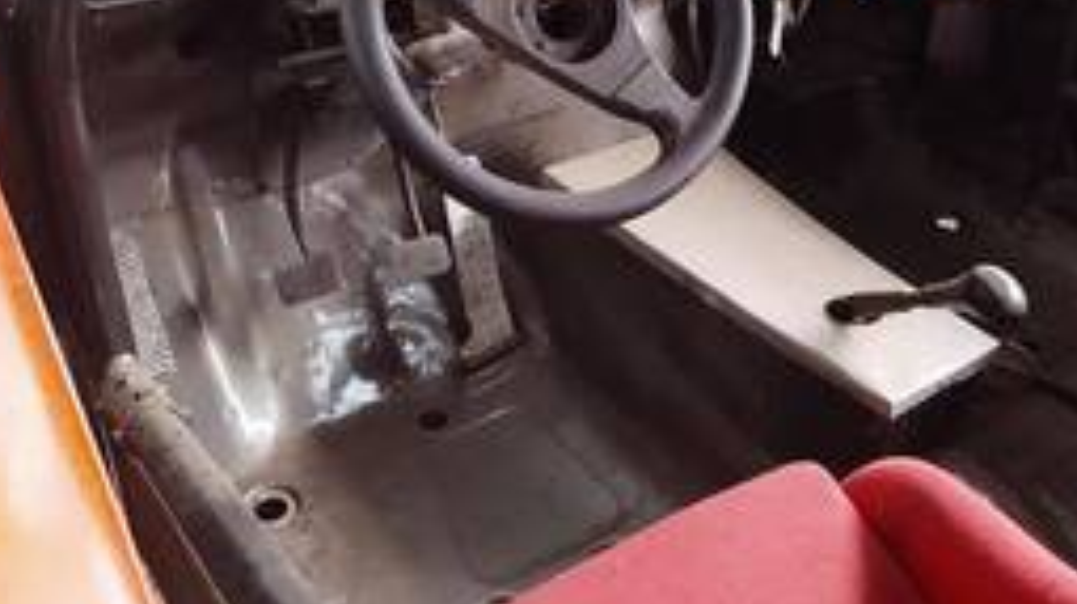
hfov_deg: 51.0
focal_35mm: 39
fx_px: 1113
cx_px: 682
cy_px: 91
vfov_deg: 29.4
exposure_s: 1/25
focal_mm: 4.75
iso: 276
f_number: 1.7
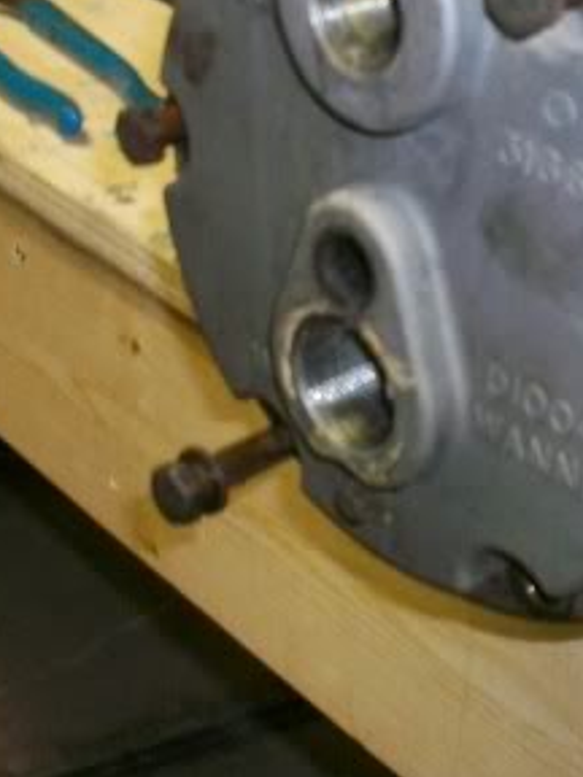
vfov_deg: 27.3
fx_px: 1594
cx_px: 483
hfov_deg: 20.4
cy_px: 270
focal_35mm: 71
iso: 160
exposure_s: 1/60
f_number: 2.8
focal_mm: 5.7
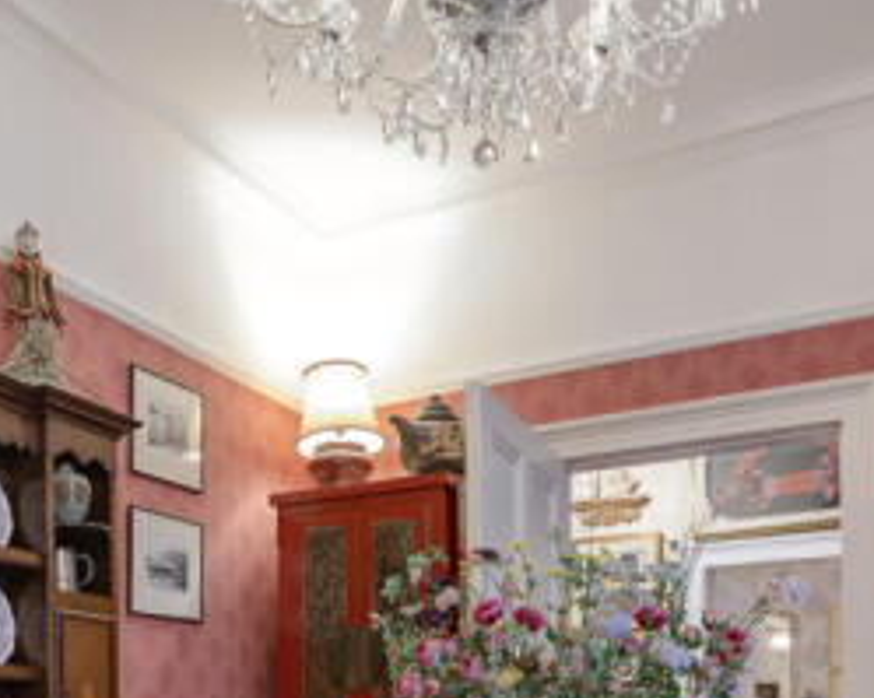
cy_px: 730
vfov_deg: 32.2
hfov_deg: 43.6
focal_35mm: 42
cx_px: 351
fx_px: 1086
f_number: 8
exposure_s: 1/4
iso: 400
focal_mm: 17
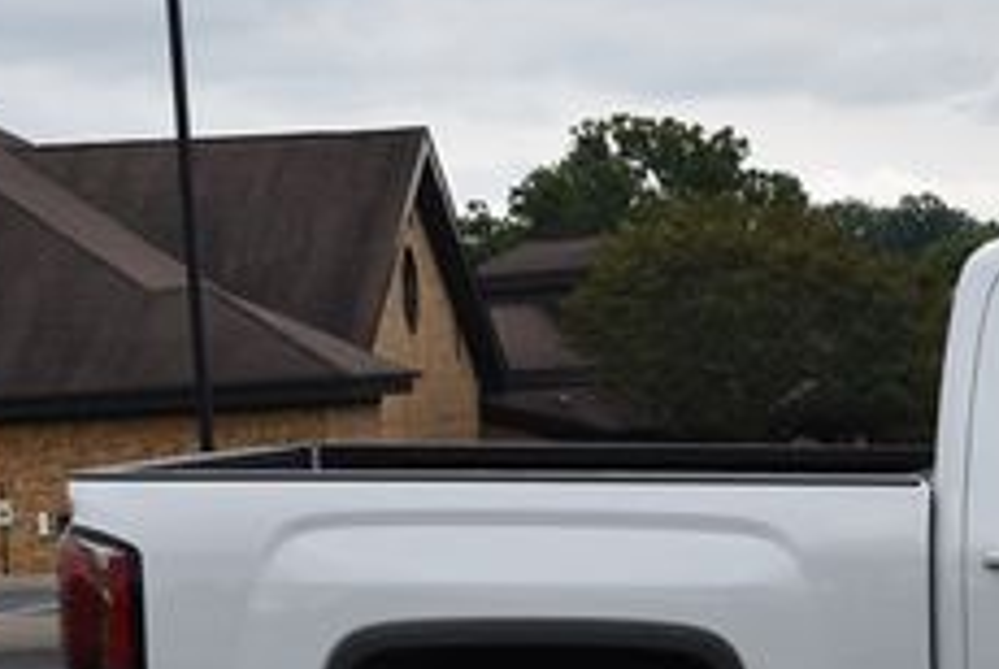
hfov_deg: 15.5
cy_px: 602
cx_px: 1325
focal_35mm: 125
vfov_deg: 10.9
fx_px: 3473
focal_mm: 30
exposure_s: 1/250
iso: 160
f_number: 8
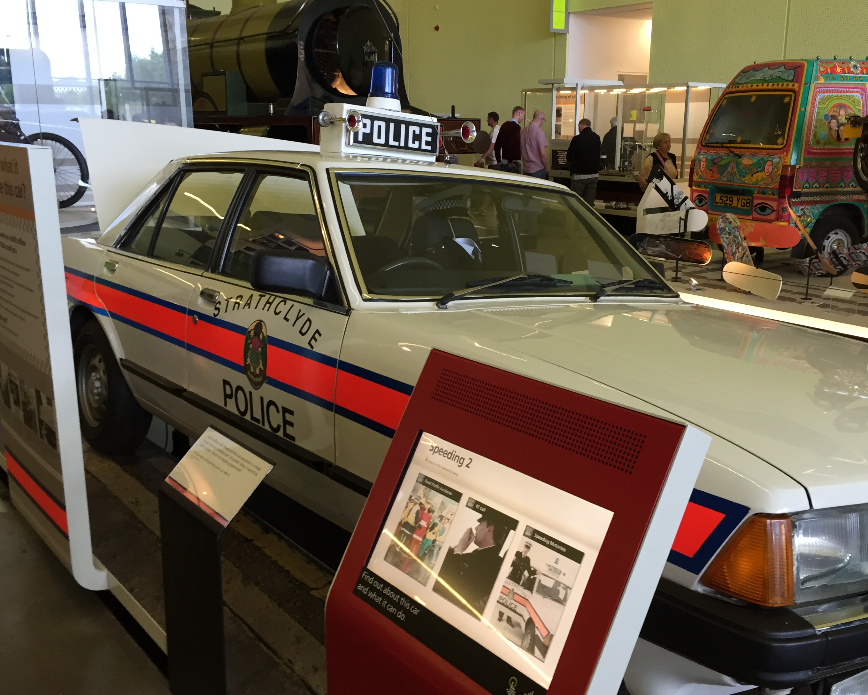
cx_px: 481
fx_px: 874
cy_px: 341
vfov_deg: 43.4
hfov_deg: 52.7
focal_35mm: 34
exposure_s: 1/30
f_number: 2.2
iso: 80
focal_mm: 4.15
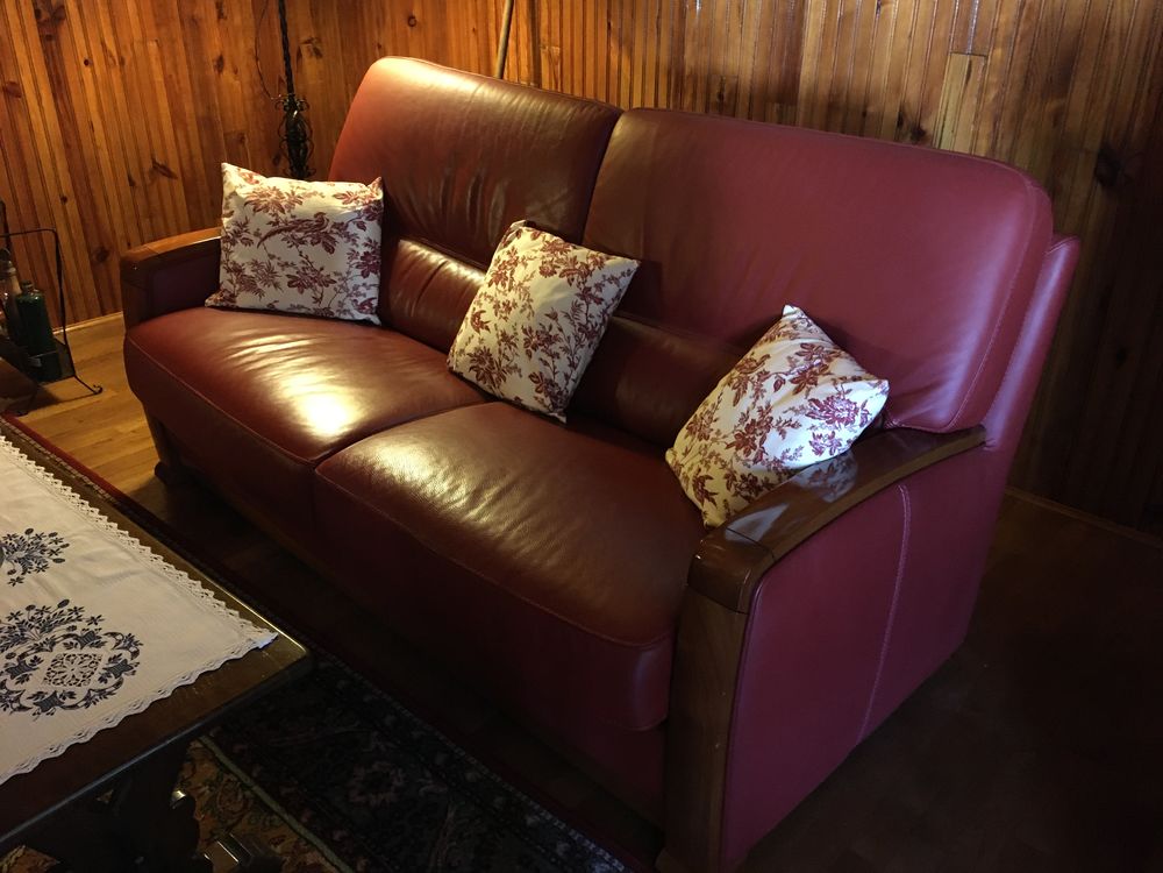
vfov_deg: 48.2
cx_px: 582
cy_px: 436
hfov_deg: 61.7
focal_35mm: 29
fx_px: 974
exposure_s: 1/17
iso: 400
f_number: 2.2
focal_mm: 4.15
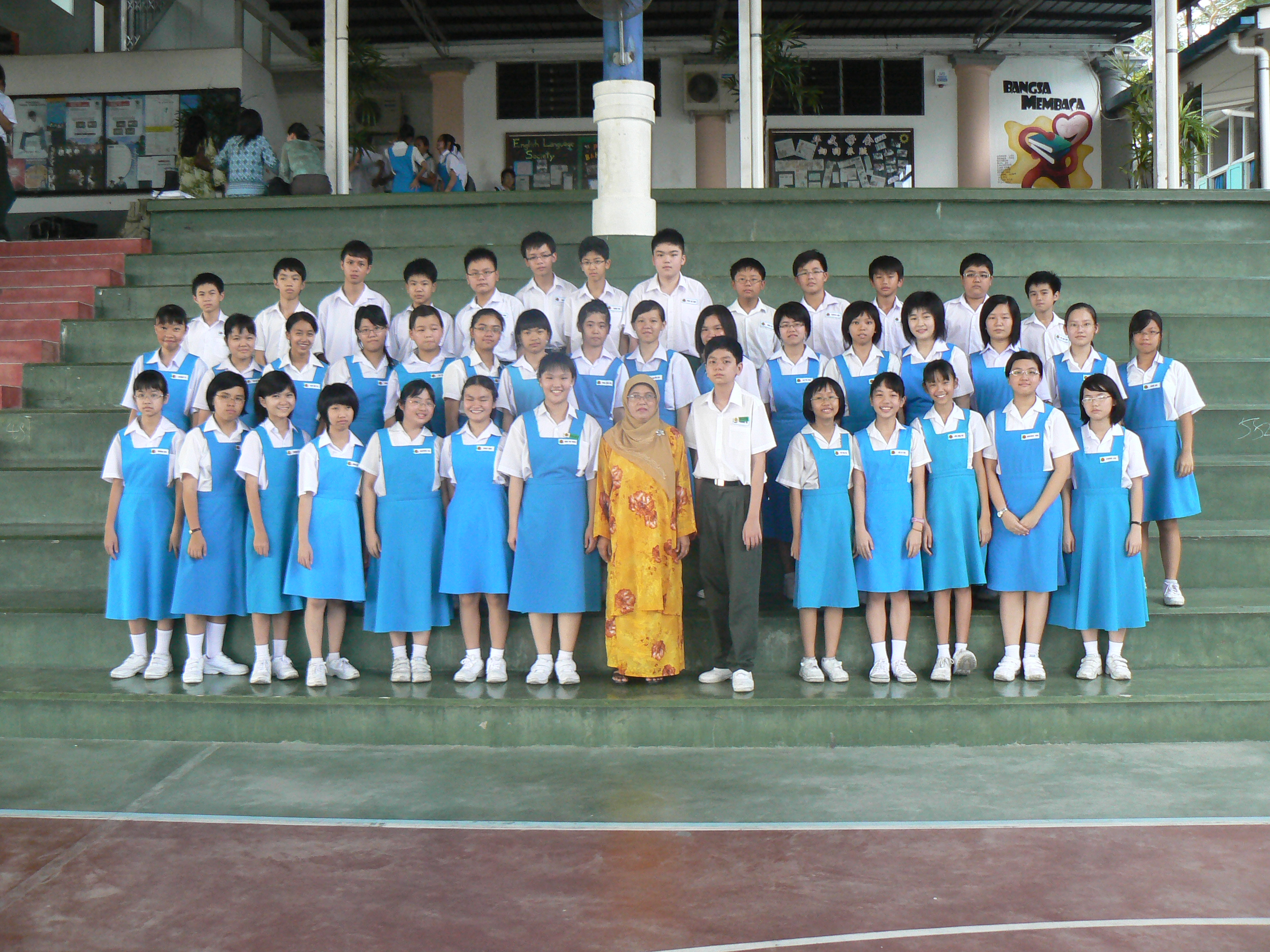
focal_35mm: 36
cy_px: 476
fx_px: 1321
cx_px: 635
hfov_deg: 51.4
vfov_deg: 39.7
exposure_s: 1/160
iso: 200
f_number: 2.8
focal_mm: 6
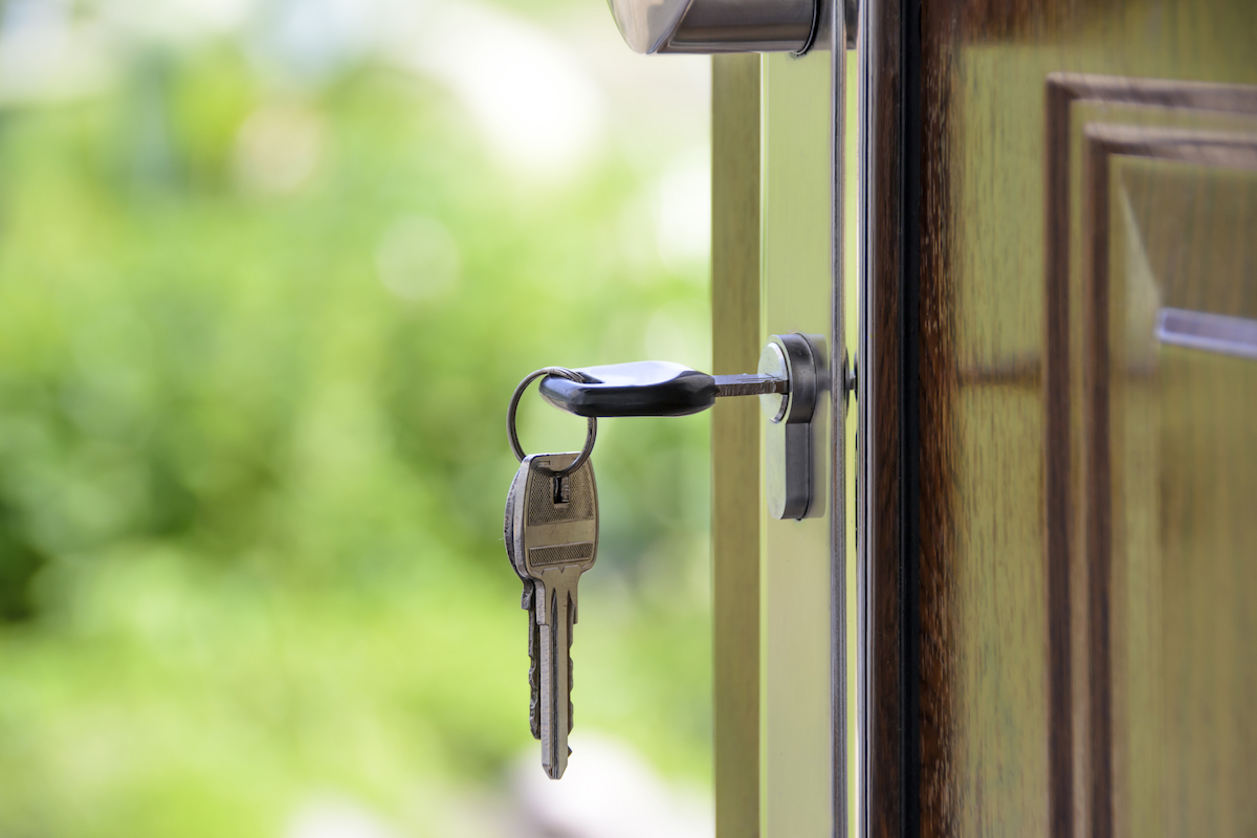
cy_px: 419
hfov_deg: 10.5
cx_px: 628
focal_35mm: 195
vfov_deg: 7.0
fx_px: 6808
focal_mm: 130
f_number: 6
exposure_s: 1/100
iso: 100
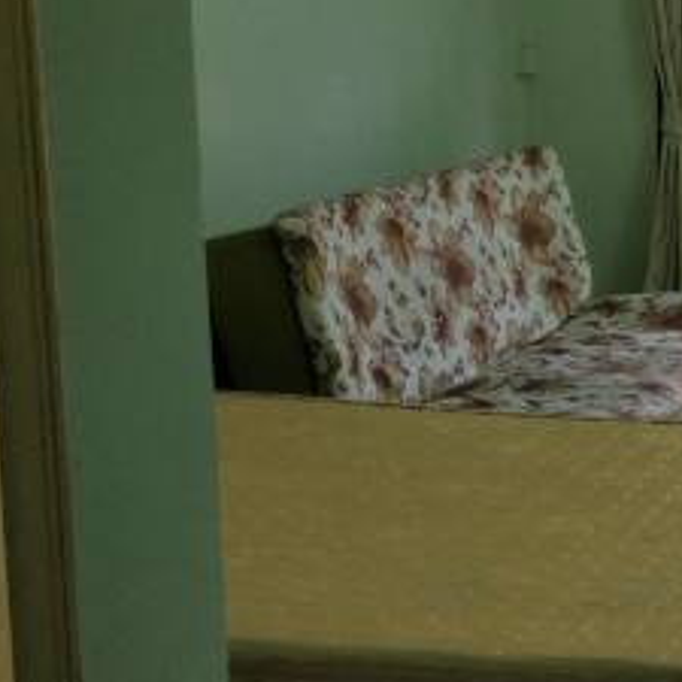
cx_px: 1152
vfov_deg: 25.0
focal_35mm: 69
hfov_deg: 19.8
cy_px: 352
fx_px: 1538
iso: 125
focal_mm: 3.79
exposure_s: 1/33.3
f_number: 2
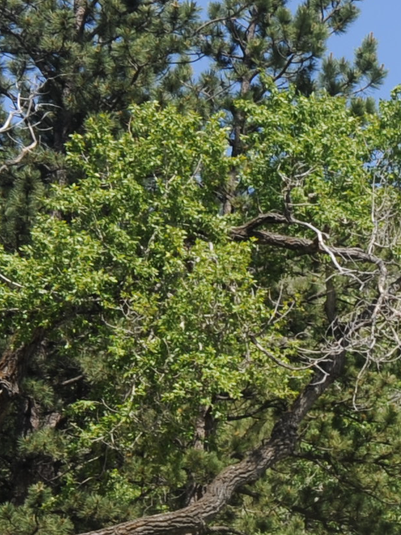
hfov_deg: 7.2
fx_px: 2704
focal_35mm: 175
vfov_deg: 11.1
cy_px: 627
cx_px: 1337
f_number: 9
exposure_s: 1/320
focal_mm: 35
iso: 200
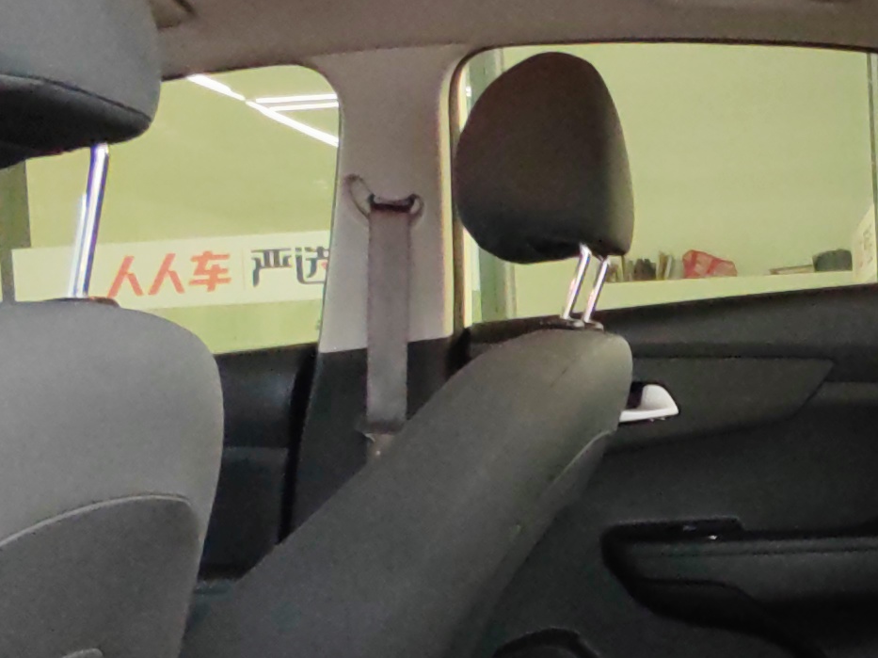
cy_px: 458
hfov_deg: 33.2
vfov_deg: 25.9
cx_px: 723
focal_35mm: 56
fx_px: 1420
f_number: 2.2
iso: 181
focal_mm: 1.68
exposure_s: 1/20
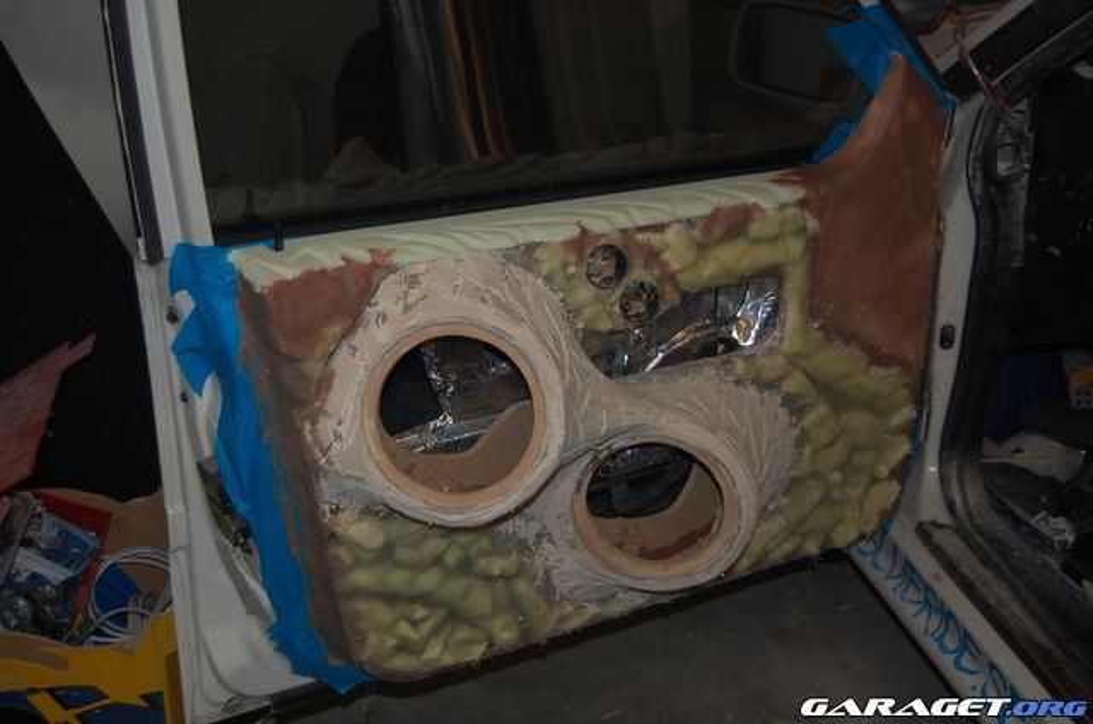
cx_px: 546
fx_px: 1545
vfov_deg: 26.4
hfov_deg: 39.0
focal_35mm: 51
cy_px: 362
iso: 400
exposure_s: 1/60
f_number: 4.5
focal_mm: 34
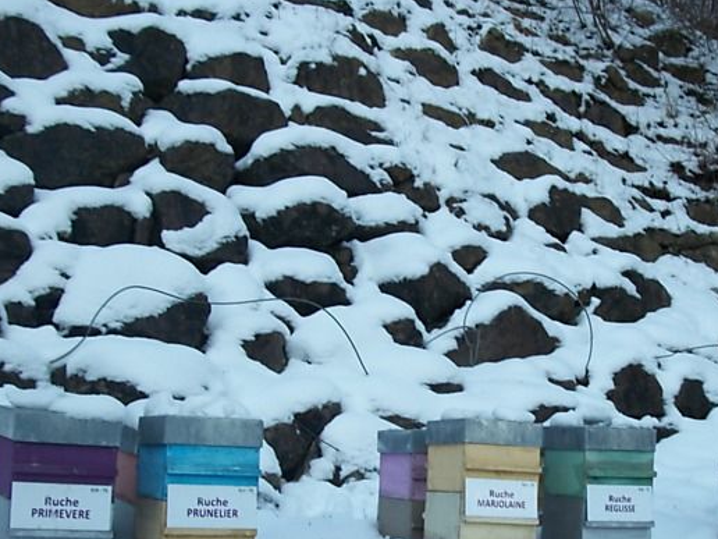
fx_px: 1286
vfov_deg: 23.5
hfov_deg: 31.0
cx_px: 456
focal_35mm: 62
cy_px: 369
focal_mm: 7.1
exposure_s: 1/125
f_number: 3.2
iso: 80
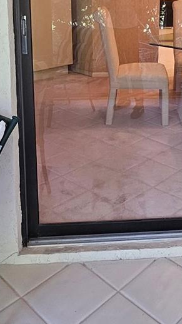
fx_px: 361
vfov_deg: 44.5
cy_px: 39
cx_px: 161
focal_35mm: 42
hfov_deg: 27.4
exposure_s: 1/60
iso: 125
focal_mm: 2.2
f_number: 2.2
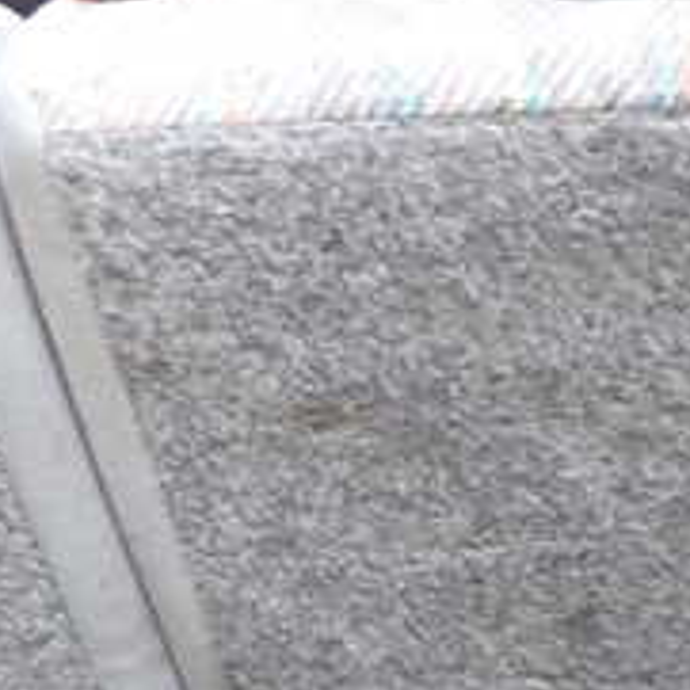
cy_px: 496
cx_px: 877
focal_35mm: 88
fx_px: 1985
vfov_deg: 19.6
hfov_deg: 18.5
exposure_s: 1/30
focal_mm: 5.4
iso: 320
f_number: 2.3
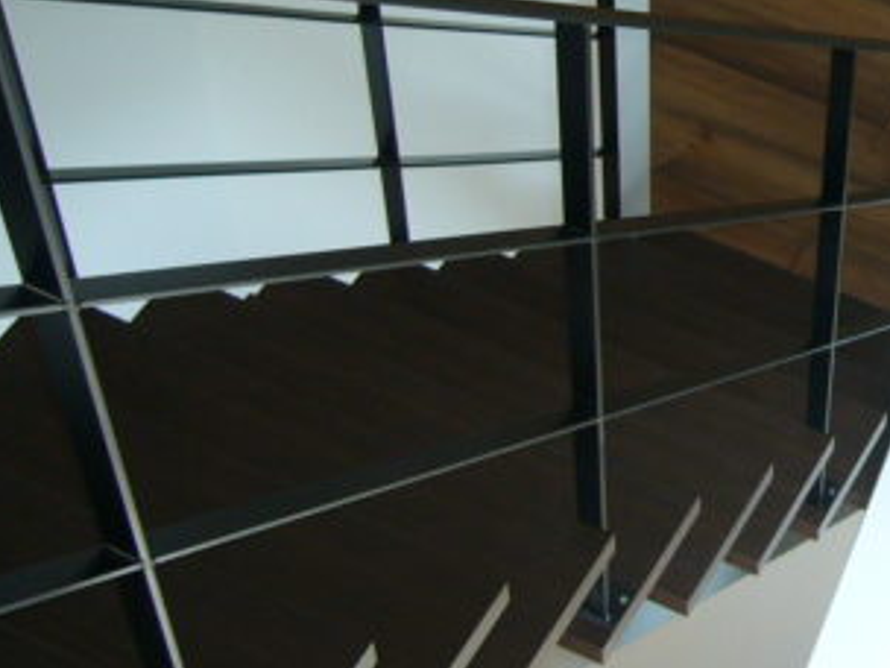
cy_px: 117
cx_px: 951
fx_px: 2365
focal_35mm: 92
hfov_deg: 20.4
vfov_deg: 15.9
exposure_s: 1/60
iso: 100
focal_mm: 5.8
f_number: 2.8
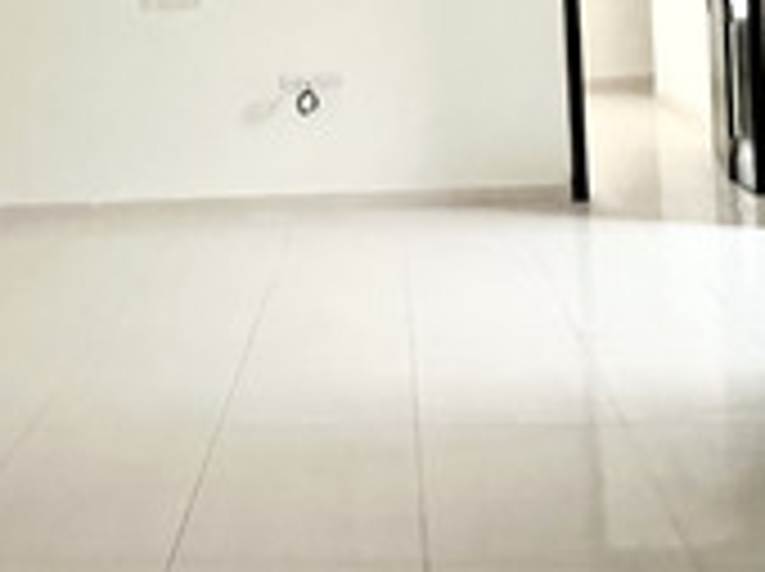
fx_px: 772
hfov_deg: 52.5
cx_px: 322
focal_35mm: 35
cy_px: 16
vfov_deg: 36.9
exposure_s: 1/60
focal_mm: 1.57
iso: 1000
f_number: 1.8
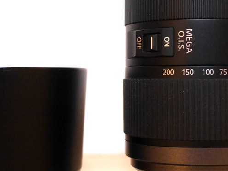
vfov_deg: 17.6
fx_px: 553
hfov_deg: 23.1
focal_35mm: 84
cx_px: 163
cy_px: 82
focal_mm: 15
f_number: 2.8
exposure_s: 1/50
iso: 800
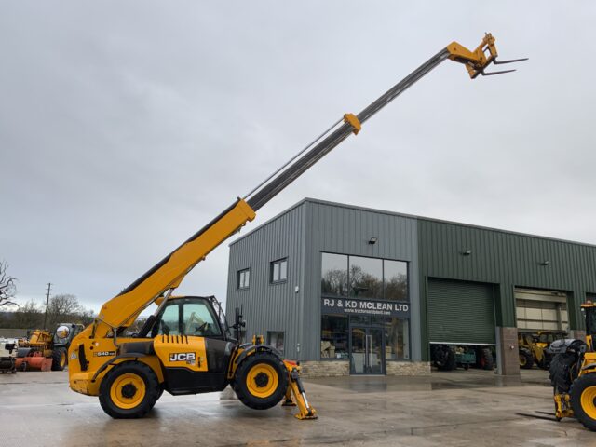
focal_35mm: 29
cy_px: 224
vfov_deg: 48.2
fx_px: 499
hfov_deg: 61.7
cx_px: 298
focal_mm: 3
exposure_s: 1/113
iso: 64
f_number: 1.8
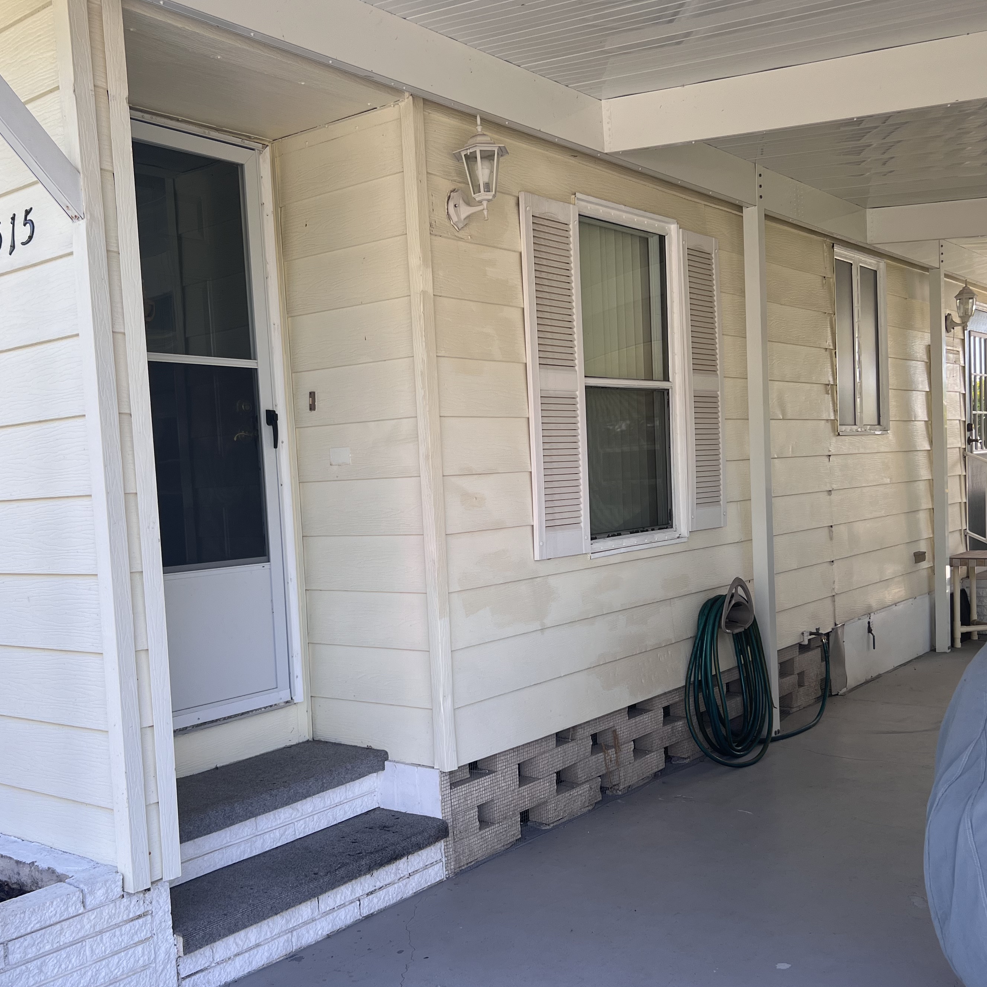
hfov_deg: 47.2
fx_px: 1129
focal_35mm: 35
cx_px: 453
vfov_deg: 47.1
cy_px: 546
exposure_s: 1/471
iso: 50
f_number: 1.5
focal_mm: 5.7
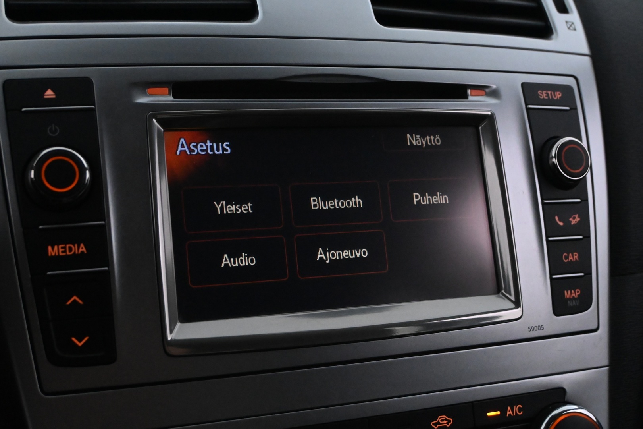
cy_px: 214
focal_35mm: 45
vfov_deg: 29.9
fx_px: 804
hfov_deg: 43.6
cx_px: 322
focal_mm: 30
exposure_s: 1/100
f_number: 5.6
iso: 6400
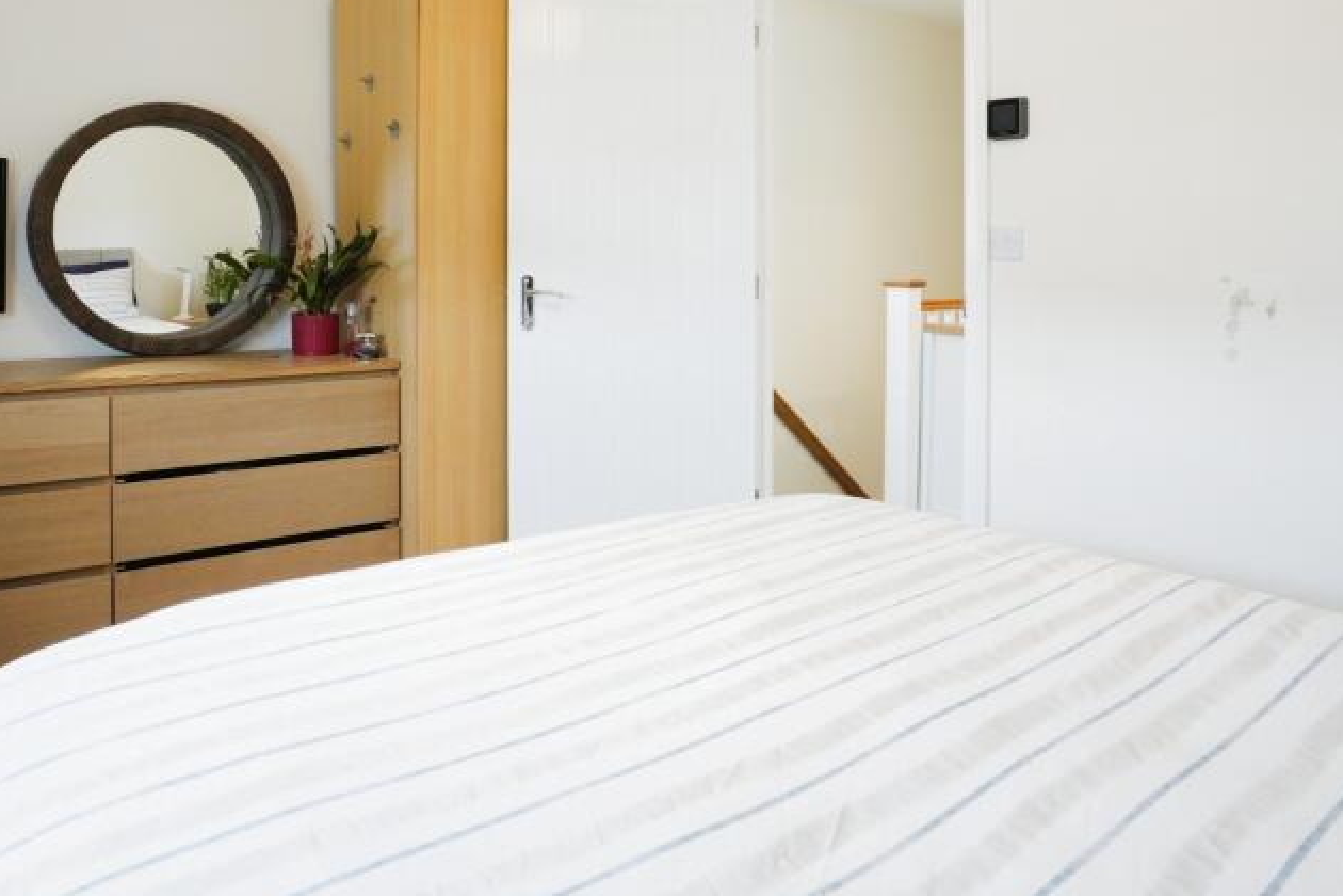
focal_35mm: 26
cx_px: 637
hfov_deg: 69.3
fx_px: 970
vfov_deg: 48.0
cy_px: 242
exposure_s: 1/20
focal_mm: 16
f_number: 9
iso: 2000
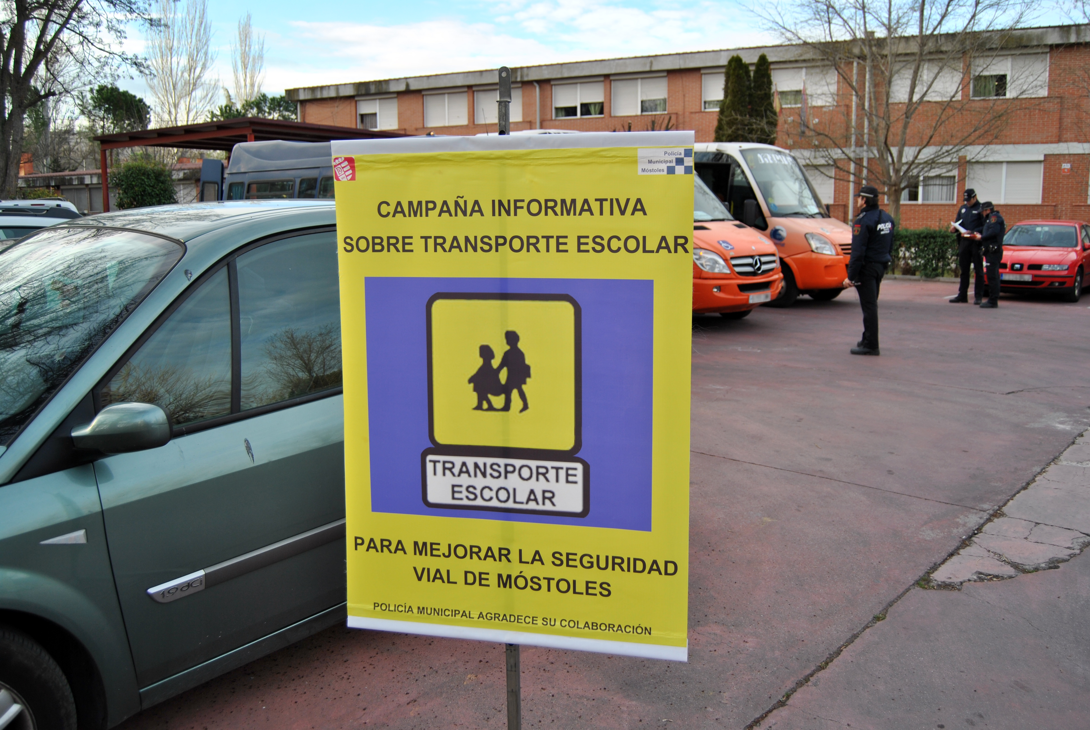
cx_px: 545
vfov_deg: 43.7
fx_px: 909
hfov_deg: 61.9
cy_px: 365
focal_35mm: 30
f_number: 3.5
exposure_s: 1/250
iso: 100
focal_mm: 20
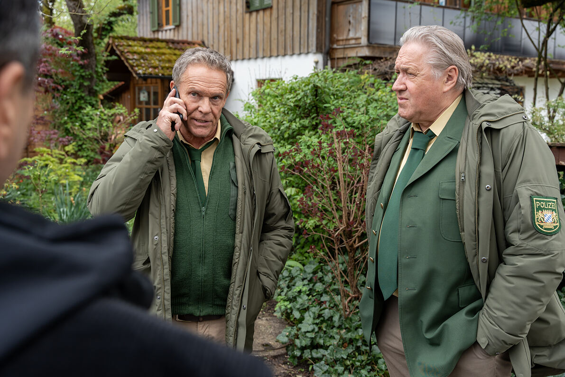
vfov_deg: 35.1
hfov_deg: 50.7
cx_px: 282
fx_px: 596
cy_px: 188
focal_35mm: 38
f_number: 5.6
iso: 500
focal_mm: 38
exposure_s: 1/320
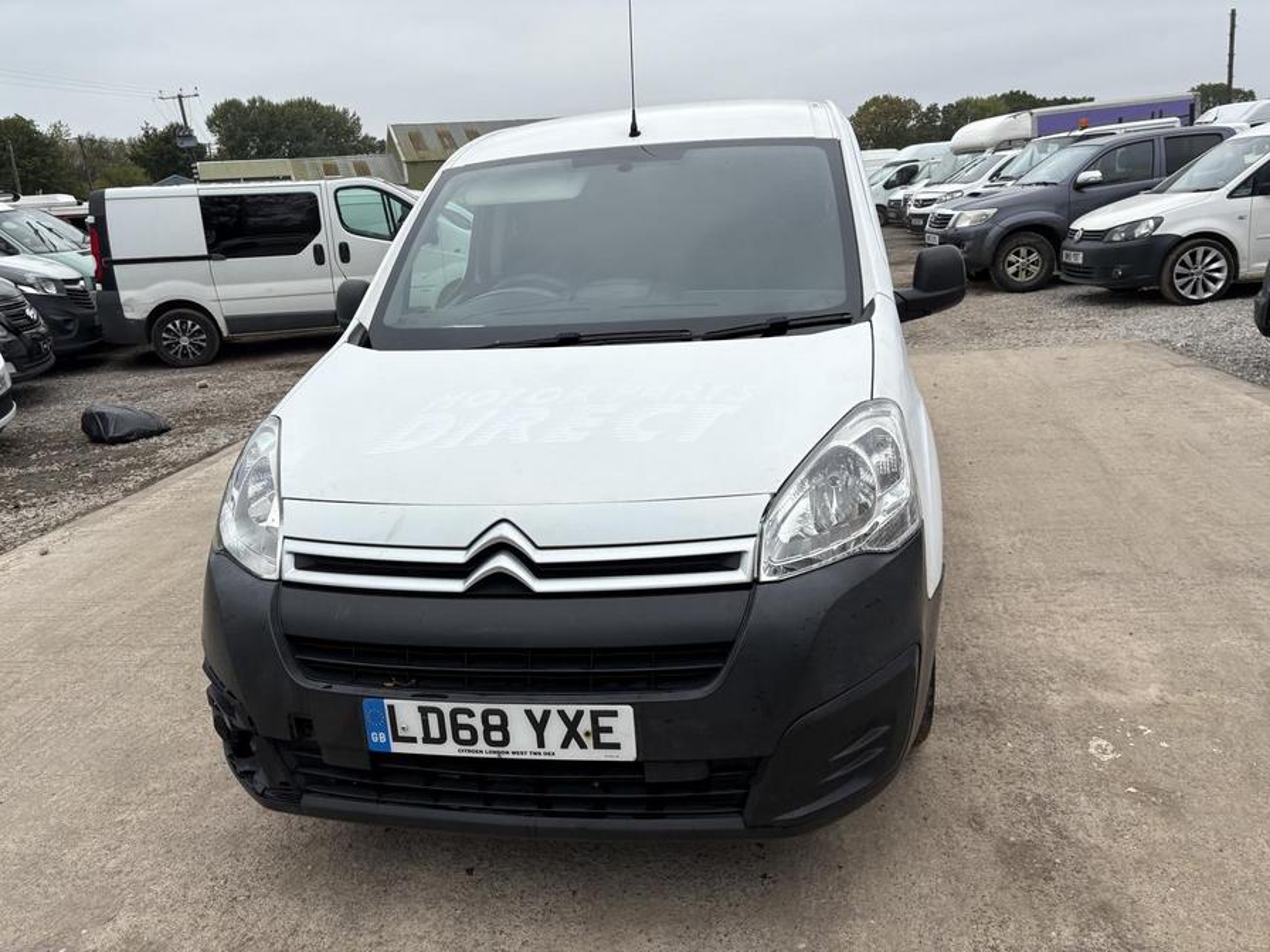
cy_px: 476
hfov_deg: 67.3
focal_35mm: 26
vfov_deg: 53.1
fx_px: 954
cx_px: 635
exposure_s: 1/1706
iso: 50
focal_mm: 5.96
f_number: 1.6
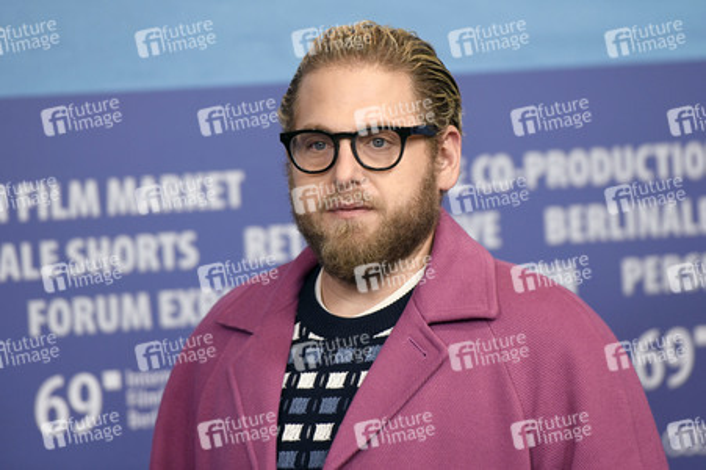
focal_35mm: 200
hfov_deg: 10.3
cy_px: 235
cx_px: 353
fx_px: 3919
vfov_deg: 6.9
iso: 1250
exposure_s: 1/320
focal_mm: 200
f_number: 3.5
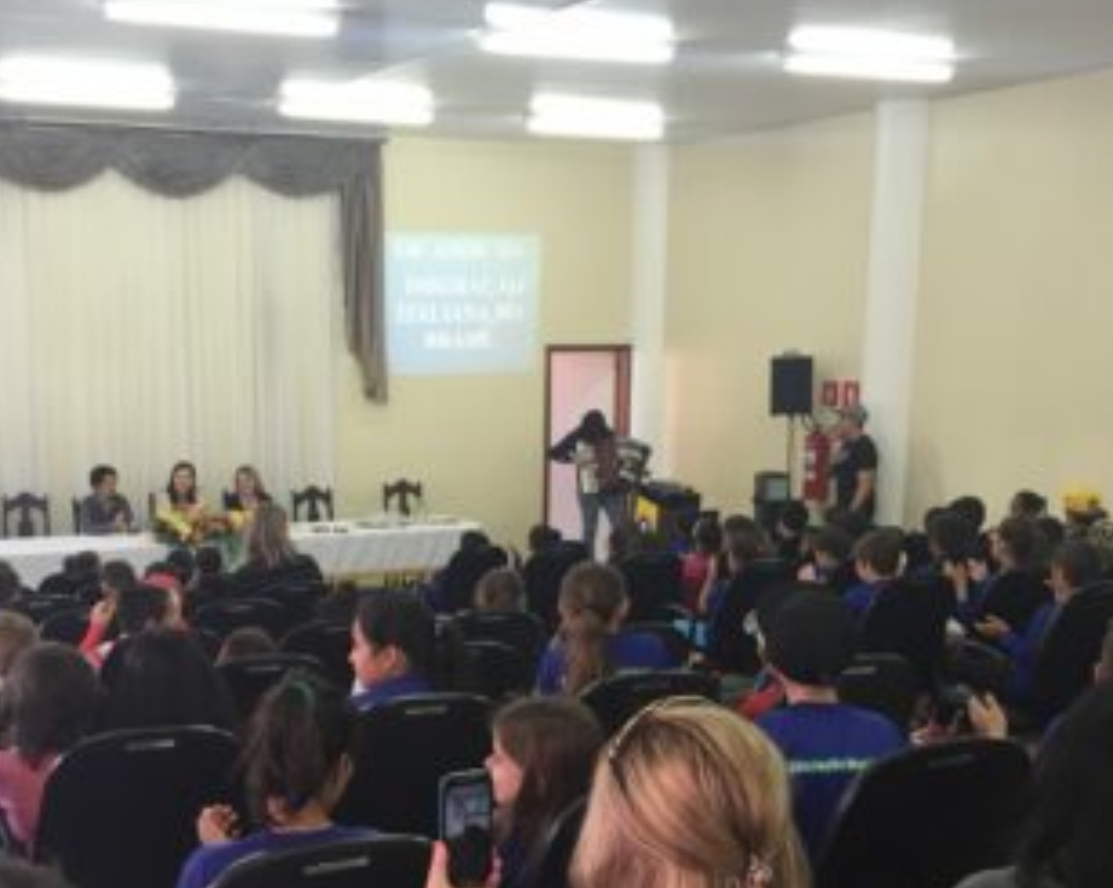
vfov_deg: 31.1
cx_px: 421
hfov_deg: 38.6
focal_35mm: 48
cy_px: 620
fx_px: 1580
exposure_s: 1/30
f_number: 2.2
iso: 64
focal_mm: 4.15
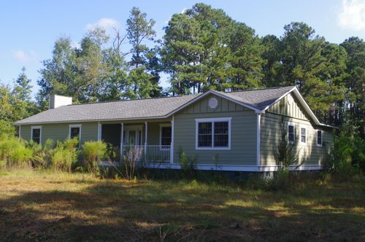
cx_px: 182
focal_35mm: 46
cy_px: 121
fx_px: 466
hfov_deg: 42.8
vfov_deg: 29.2
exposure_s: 1/160
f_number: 11
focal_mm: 30.63
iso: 400
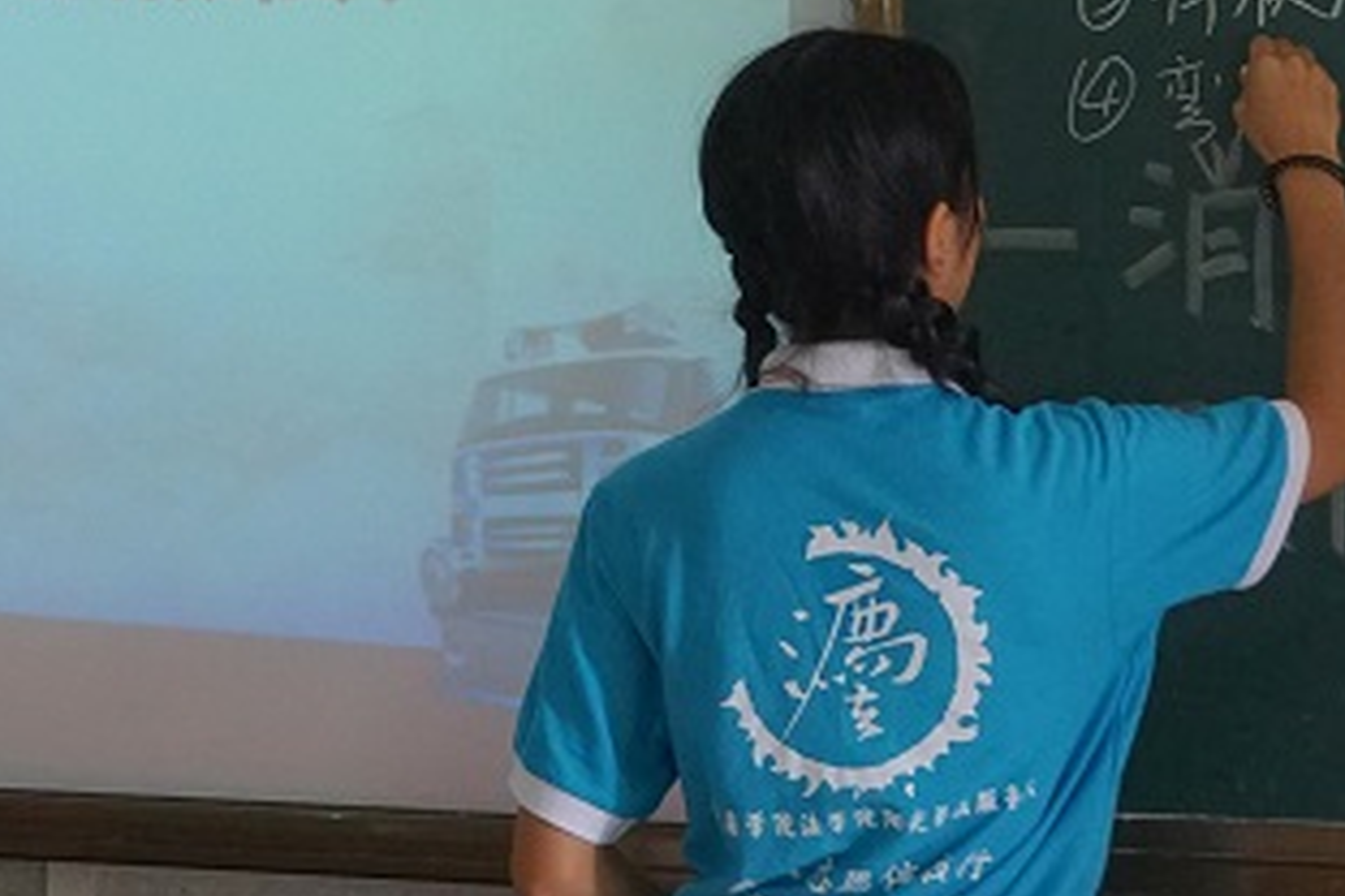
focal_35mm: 147
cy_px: -198
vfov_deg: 9.2
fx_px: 5492
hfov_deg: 13.8
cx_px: 52
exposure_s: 1/160
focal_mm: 34
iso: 1600
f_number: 5
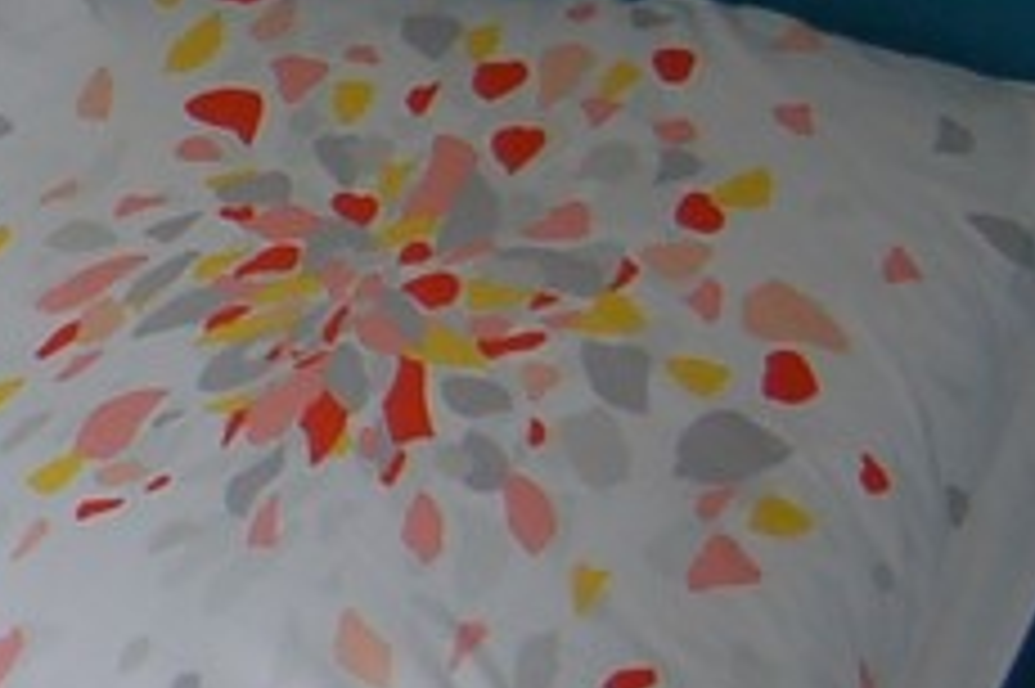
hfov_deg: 9.7
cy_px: 373
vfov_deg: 7.3
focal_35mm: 188
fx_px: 5401
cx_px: -1472
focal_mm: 18
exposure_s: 1/60
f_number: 4
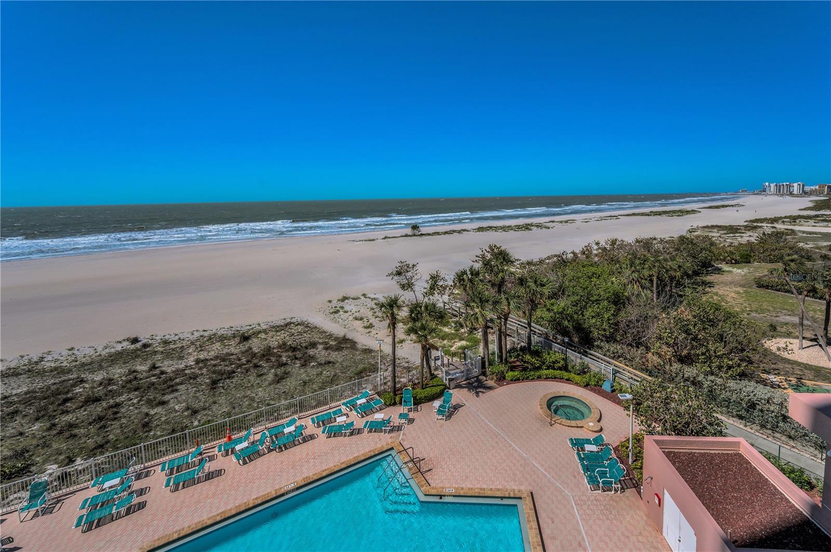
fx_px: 323
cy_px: 276
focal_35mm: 14
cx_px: 416
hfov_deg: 104.3
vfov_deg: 81.1
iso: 400
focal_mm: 14
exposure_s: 1/3200
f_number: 10
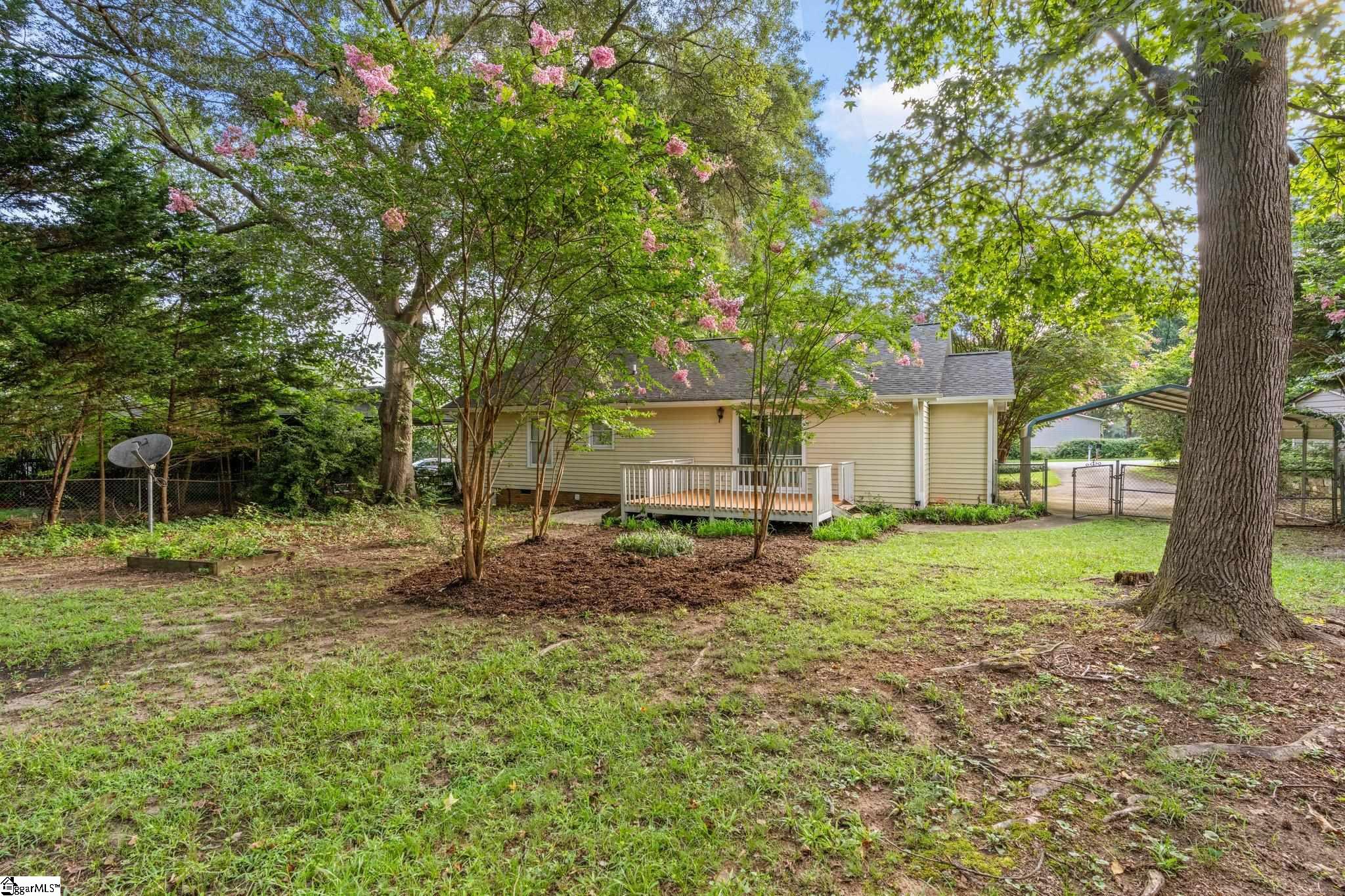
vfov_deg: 73.7
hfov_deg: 96.7
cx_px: 672
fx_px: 598
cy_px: 448
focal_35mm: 16
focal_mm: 16
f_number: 9
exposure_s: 1/40
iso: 250
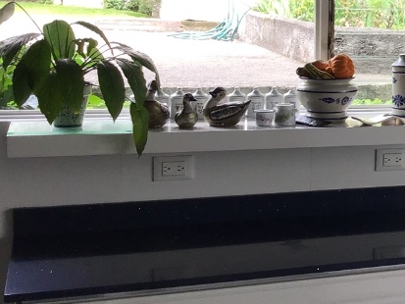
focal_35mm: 80
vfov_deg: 18.3
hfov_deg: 22.2
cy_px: 83
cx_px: 511
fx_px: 936
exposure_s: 1/60
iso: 32
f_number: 2.4
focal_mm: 3.3
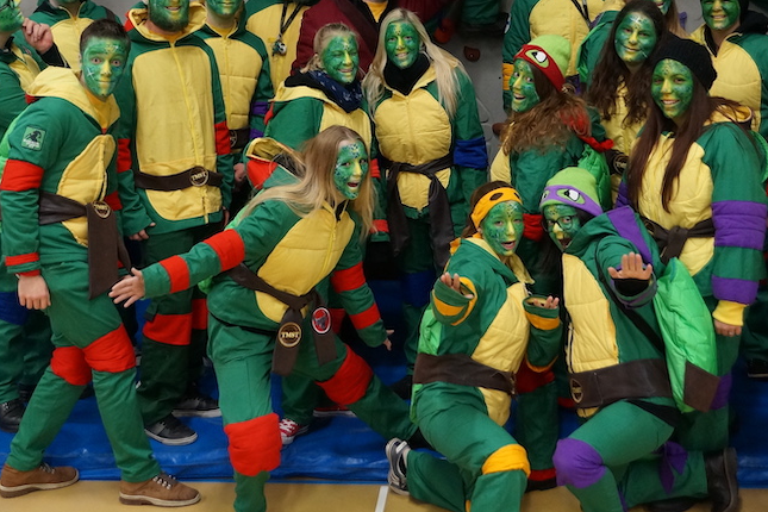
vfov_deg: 20.0
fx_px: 1429
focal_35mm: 67
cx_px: 394
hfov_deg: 30.1
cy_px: 73
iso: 1000
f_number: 4
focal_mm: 24
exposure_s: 1/60
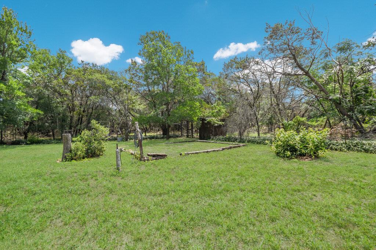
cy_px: 125
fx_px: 157
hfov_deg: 100.4
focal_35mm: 15
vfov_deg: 77.3
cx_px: 188
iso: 200
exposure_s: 1/400
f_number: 8
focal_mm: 10
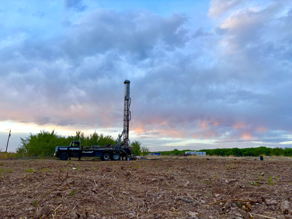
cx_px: 146
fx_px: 219
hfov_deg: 67.3
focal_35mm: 26
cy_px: 110
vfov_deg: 53.1
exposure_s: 1/121
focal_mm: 5.96
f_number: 1.6
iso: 40
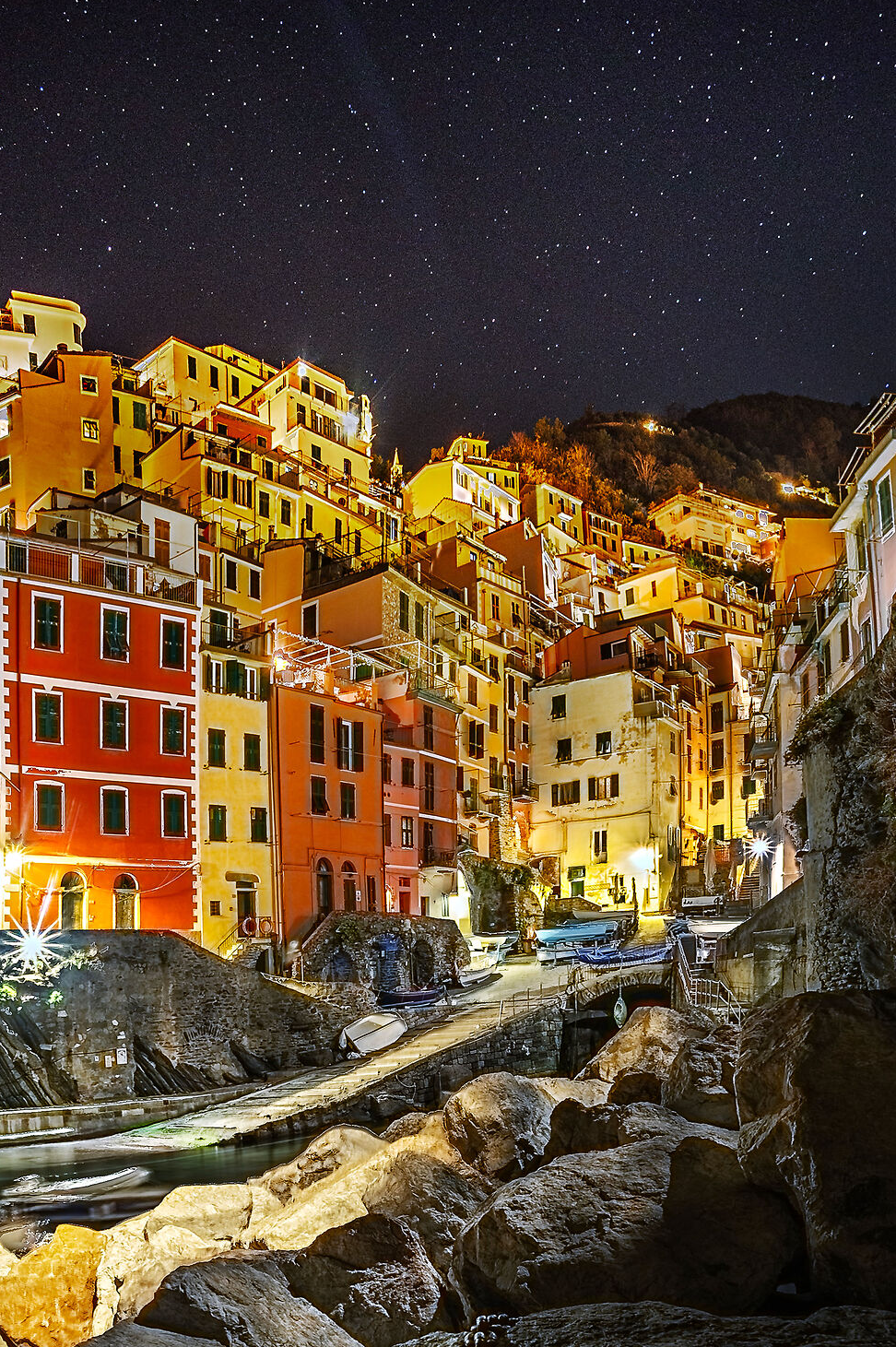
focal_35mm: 23
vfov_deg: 73.0
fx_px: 860
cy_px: 934
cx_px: 365
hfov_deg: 54.7
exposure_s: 15
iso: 800
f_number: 4.5
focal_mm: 14
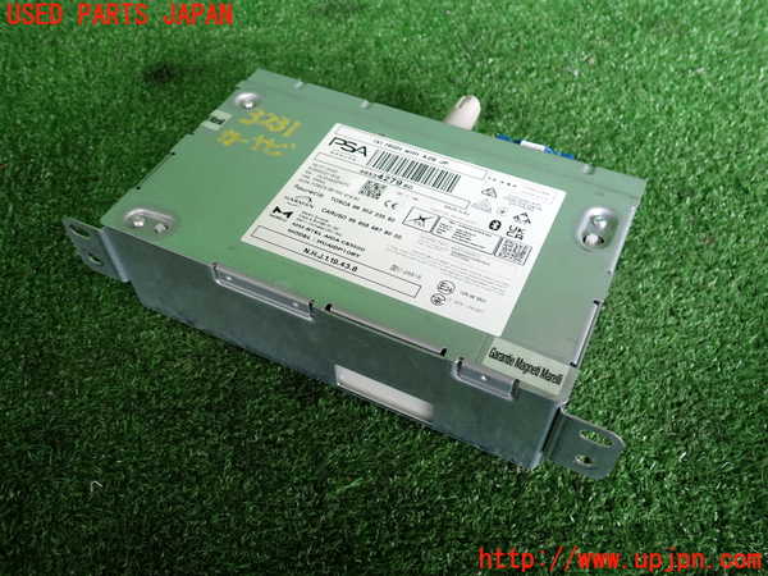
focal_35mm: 30
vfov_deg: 46.8
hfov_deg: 60.0
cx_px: 384
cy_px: 288
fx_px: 666
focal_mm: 5.4
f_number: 2.3
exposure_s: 1/60
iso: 125
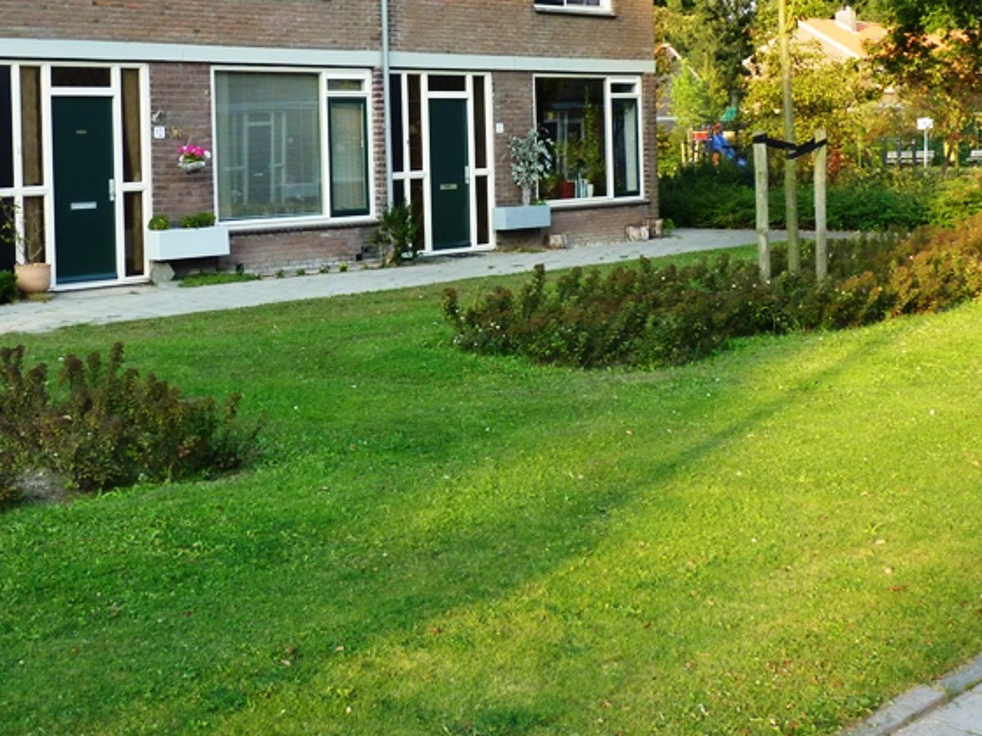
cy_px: 149
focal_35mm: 53
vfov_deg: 27.0
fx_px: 1504
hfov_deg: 36.1
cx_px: 398
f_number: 3.2
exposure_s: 1/250
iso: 200
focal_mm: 5.2
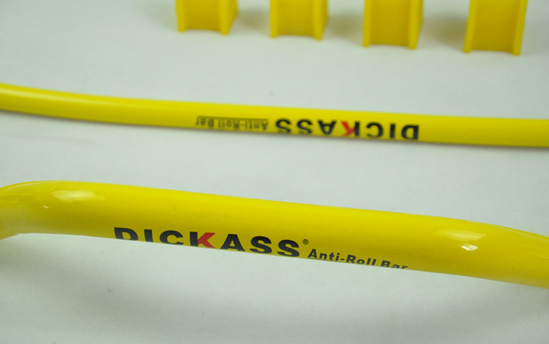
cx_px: 274
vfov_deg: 16.9
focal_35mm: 77
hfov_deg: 26.8
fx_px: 1152
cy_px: 181
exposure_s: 1/800
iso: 3200
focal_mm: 50
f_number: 5.6
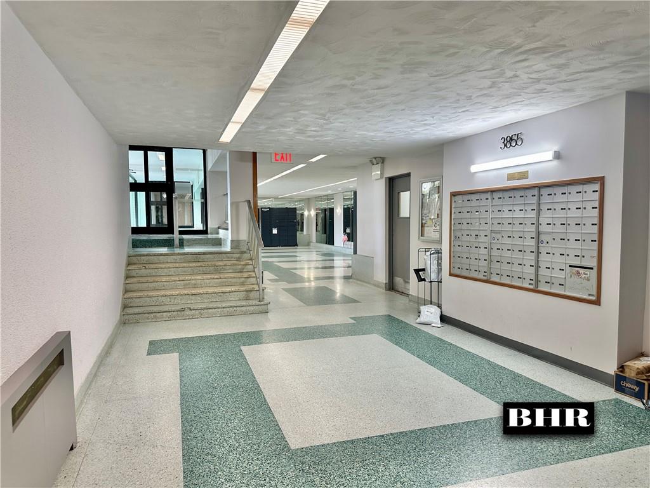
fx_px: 451
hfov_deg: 71.6
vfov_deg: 56.8
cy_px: 244
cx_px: 325
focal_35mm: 24
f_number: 1.78
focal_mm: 6.86
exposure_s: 1/120
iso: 125
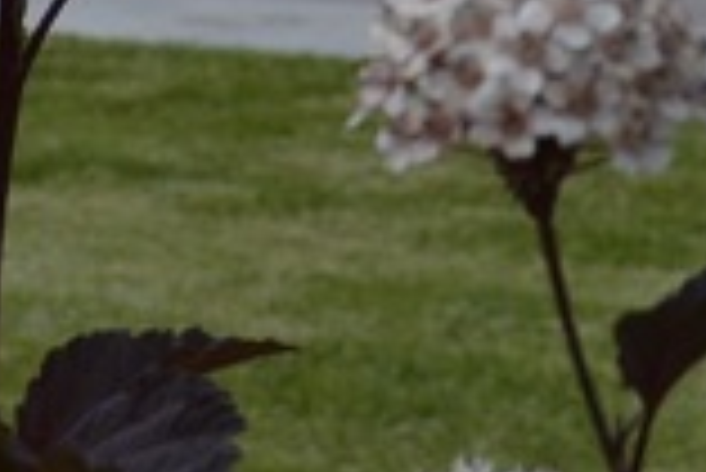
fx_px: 4495
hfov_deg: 8.8
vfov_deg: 5.8
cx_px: 1012
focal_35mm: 229
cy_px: -611
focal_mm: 24
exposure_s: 1/200
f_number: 7.1
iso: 100
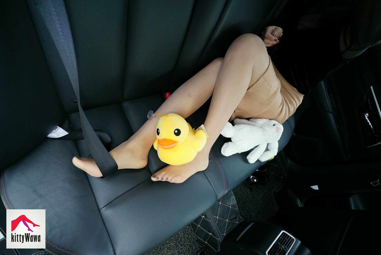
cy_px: 128
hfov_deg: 96.7
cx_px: 190
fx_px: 169
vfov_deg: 73.8
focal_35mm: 16
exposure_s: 1/60
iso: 2500
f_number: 5.6
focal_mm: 16
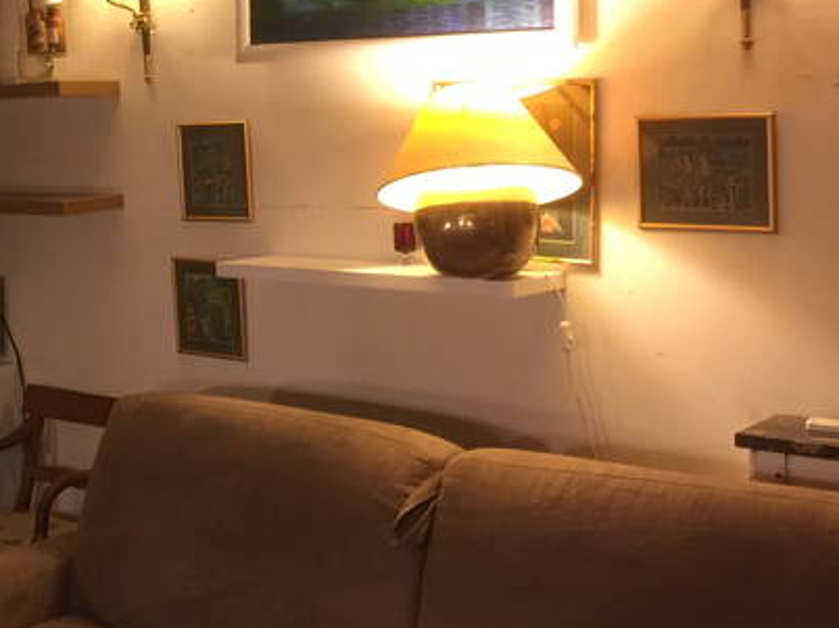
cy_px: 186
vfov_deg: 25.4
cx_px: 17
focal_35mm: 57
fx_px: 1381
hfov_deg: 31.5
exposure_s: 1/17
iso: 125
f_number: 2.2
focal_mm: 4.15
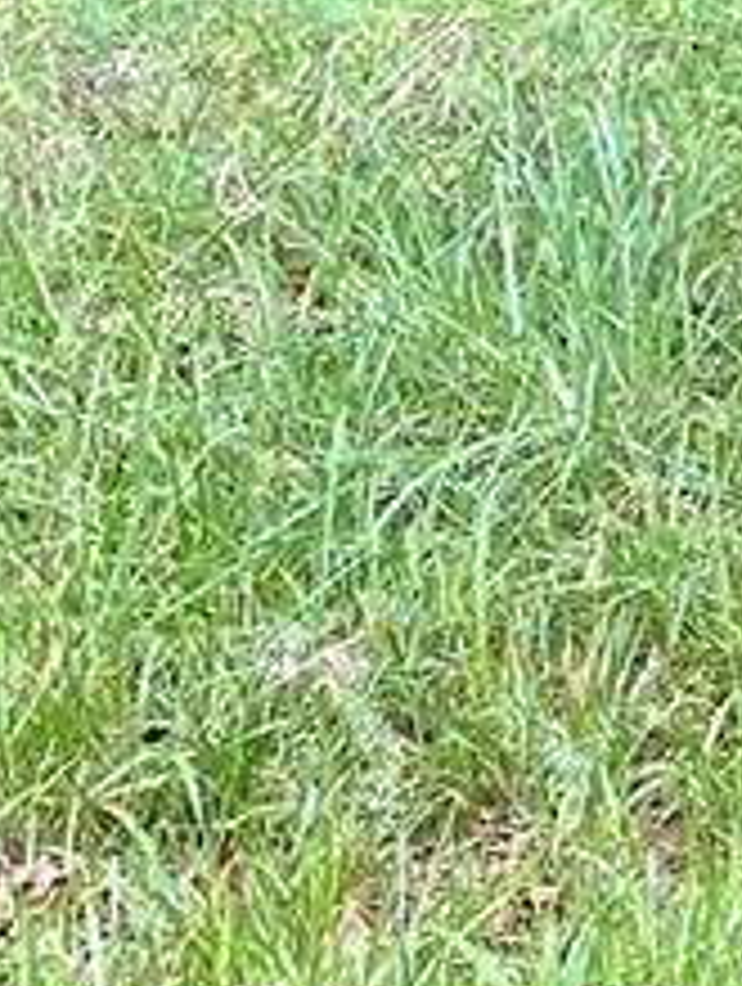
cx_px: 2195
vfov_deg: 9.7
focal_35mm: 182
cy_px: -1324
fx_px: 5186
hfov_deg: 7.3
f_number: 1.8
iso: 80
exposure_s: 1/122
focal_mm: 4.25
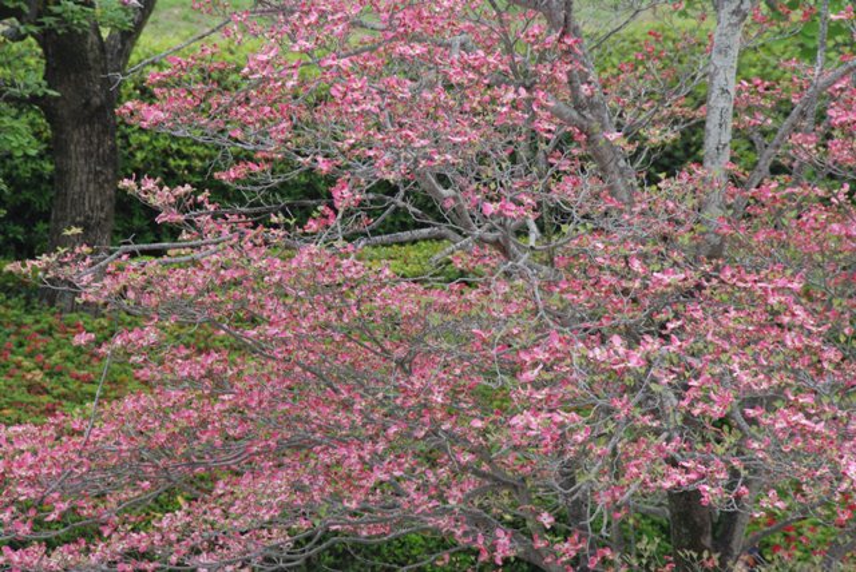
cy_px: 286
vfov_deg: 4.6
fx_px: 7140
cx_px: 428
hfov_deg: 6.9
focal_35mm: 300
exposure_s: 1/80
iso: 400
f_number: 14
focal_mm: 200
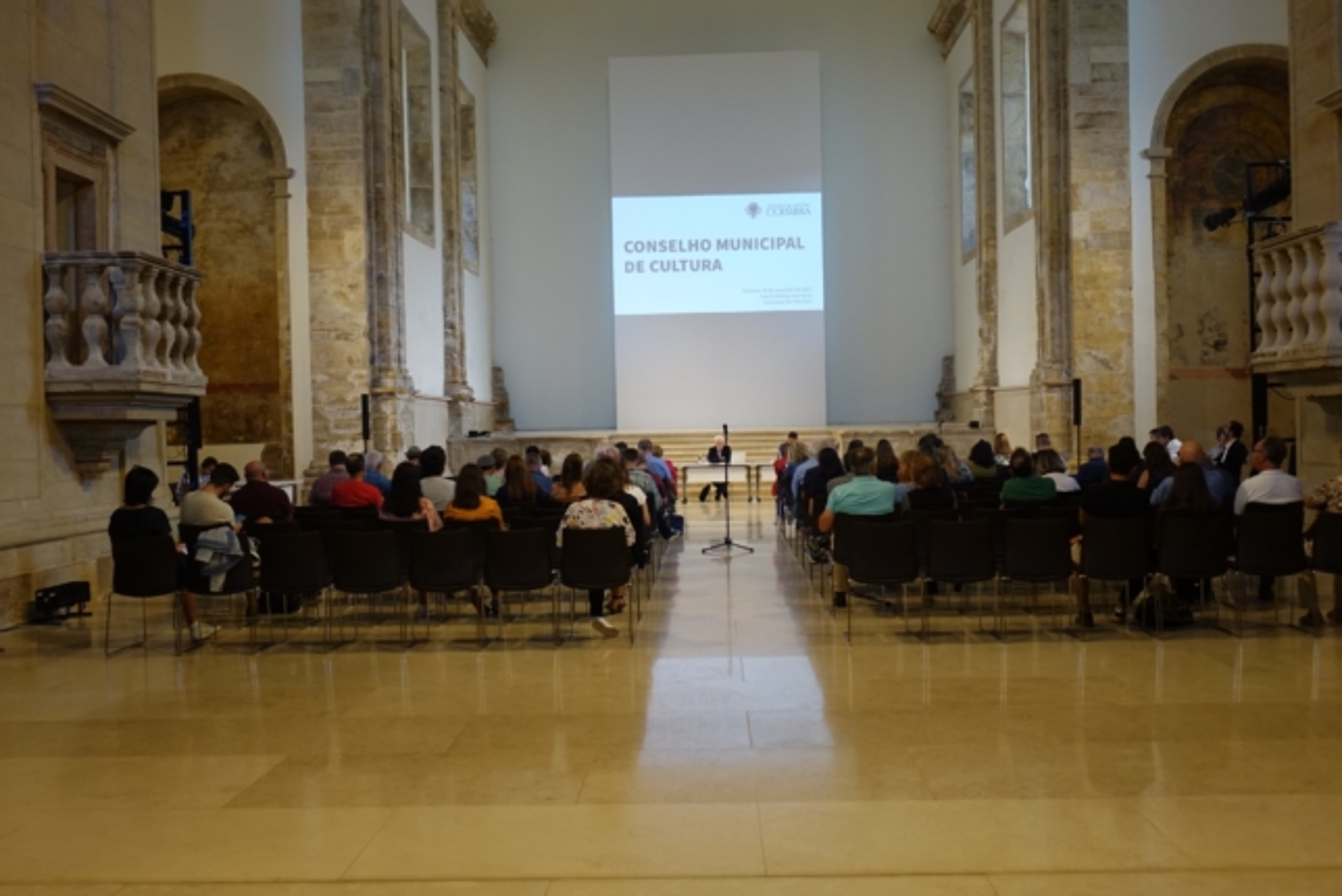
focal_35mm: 35
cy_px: 448
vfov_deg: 37.9
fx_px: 1305
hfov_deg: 54.4
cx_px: 671
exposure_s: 1/40
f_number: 2.8
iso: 320
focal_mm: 12.83
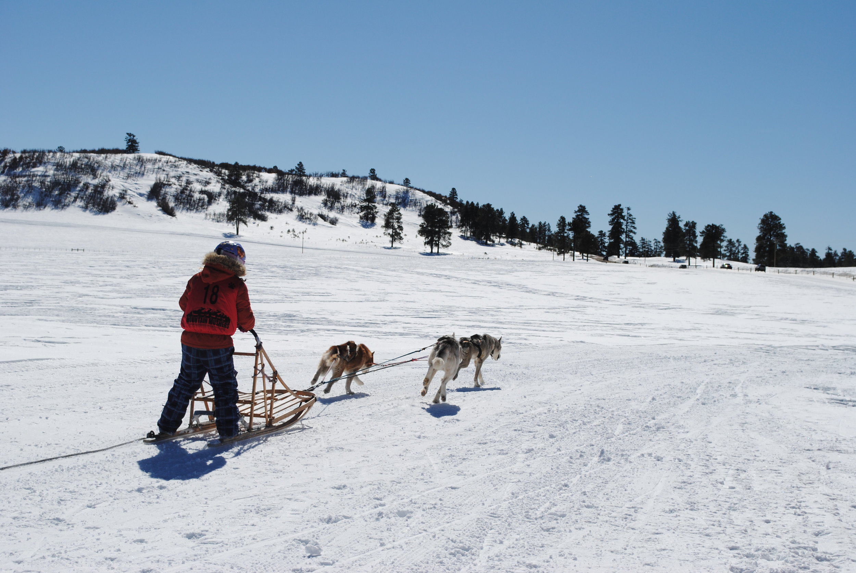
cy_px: 286
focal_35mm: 60
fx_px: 1428
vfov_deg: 22.7
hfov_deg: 33.4
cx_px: 428
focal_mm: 40
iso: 100
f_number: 8
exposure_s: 1/1000
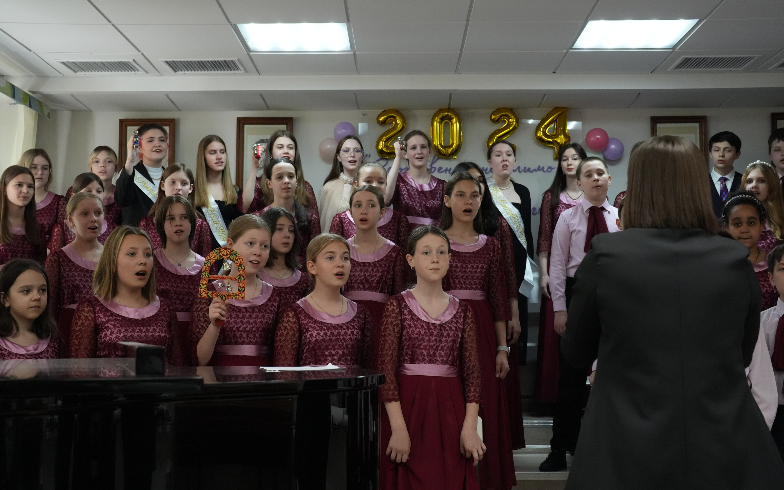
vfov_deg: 24.9
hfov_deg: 38.9
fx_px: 1111
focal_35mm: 52
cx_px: 397
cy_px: 237
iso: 6400
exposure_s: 1/320
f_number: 6.3
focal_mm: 50
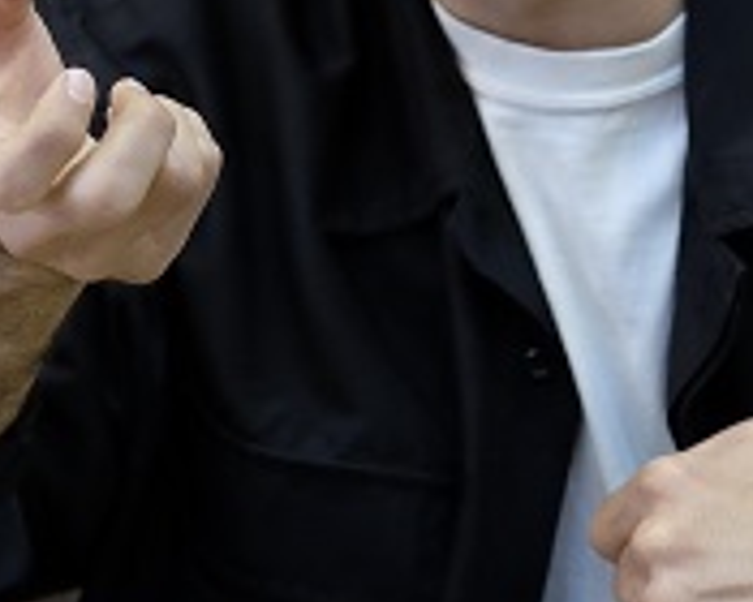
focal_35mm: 283
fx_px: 6307
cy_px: -211
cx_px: 138
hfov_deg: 6.8
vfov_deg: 5.4
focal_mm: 58.7
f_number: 4.5
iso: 4000
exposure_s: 1/125
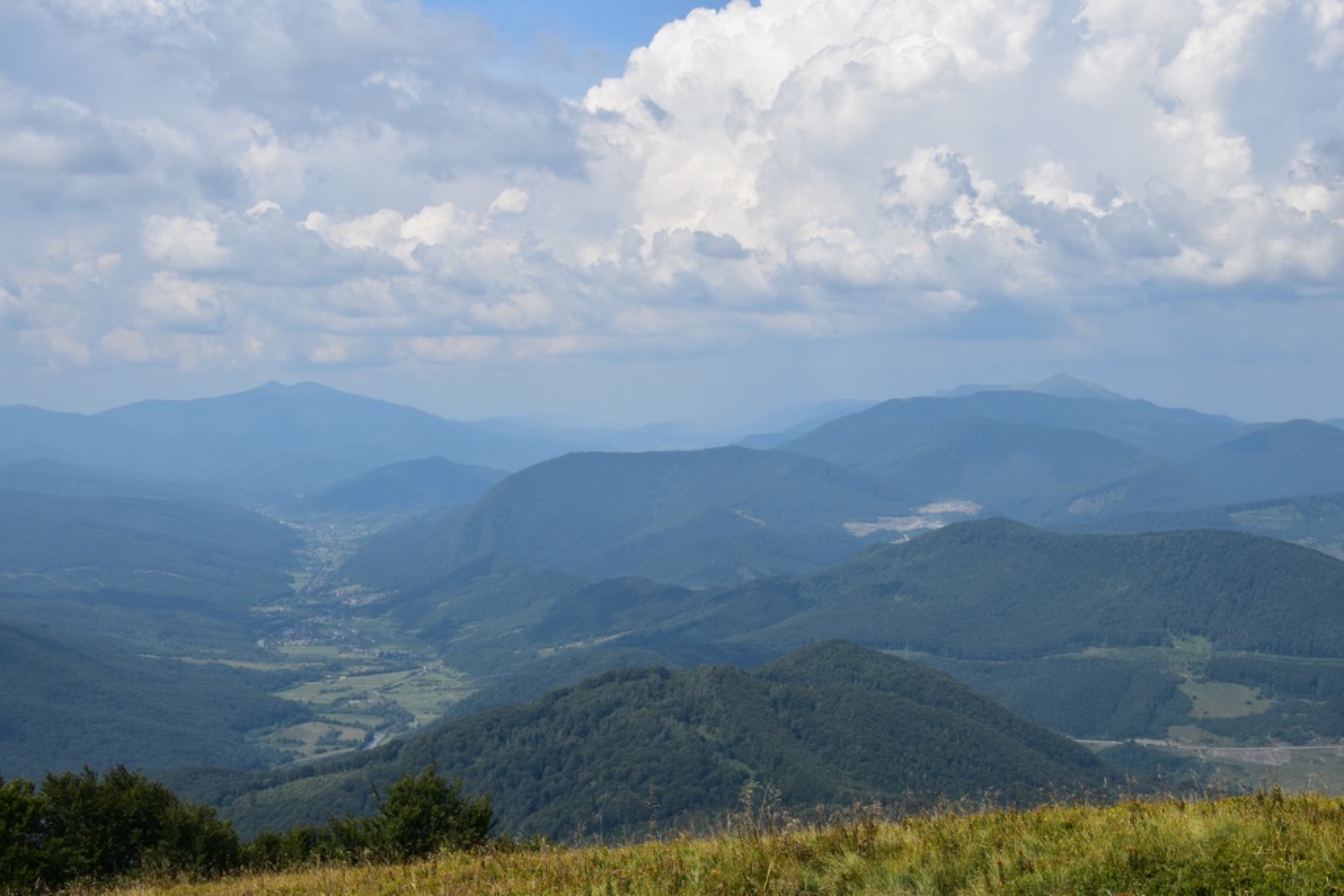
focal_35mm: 52
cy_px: 448
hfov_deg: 37.8
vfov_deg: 25.8
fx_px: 1960
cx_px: 672
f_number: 11
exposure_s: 1/500
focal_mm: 35
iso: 320
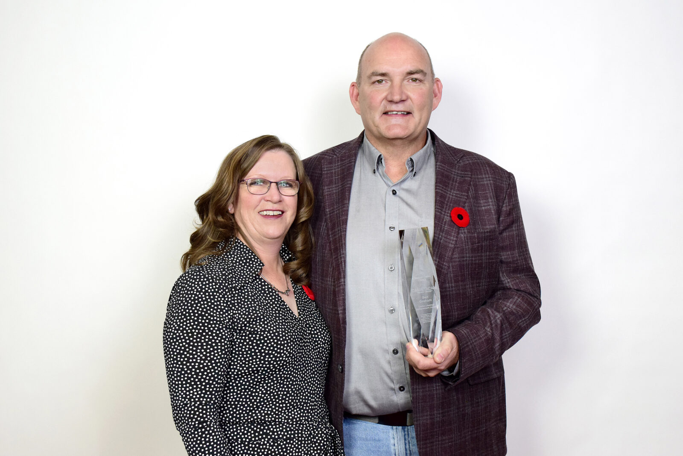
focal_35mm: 42
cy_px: 228
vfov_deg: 31.9
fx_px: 797
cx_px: 342
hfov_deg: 46.4
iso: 2000
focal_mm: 28
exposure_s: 1/320
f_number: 7.1
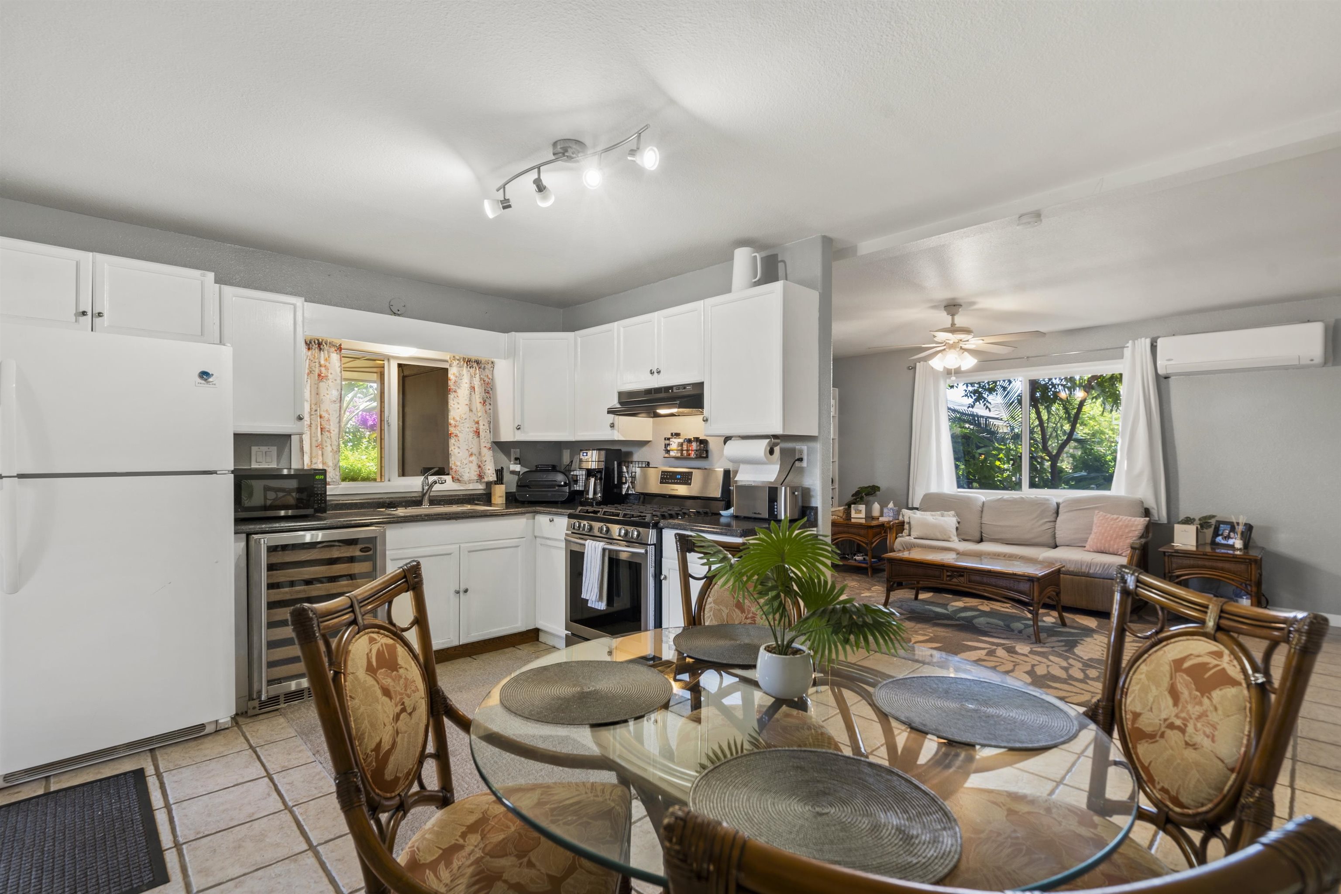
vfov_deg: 73.7
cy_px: 447
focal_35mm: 16
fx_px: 596
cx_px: 670
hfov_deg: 96.7
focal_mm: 16
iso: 100
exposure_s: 2
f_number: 8
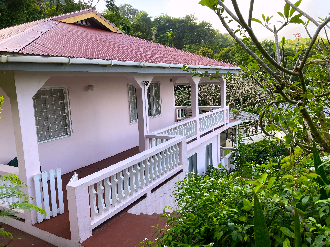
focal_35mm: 28
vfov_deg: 49.7
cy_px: 124
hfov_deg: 63.4
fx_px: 267
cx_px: 165
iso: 20
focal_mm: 3.99
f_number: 1.8
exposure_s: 1/125
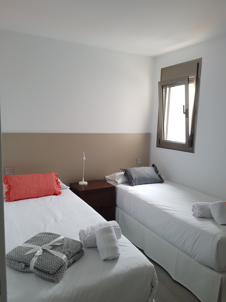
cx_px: 113
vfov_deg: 67.3
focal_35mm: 26
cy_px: 151
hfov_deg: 53.1
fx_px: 226
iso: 80
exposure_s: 1/50
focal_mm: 4.2
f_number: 1.7
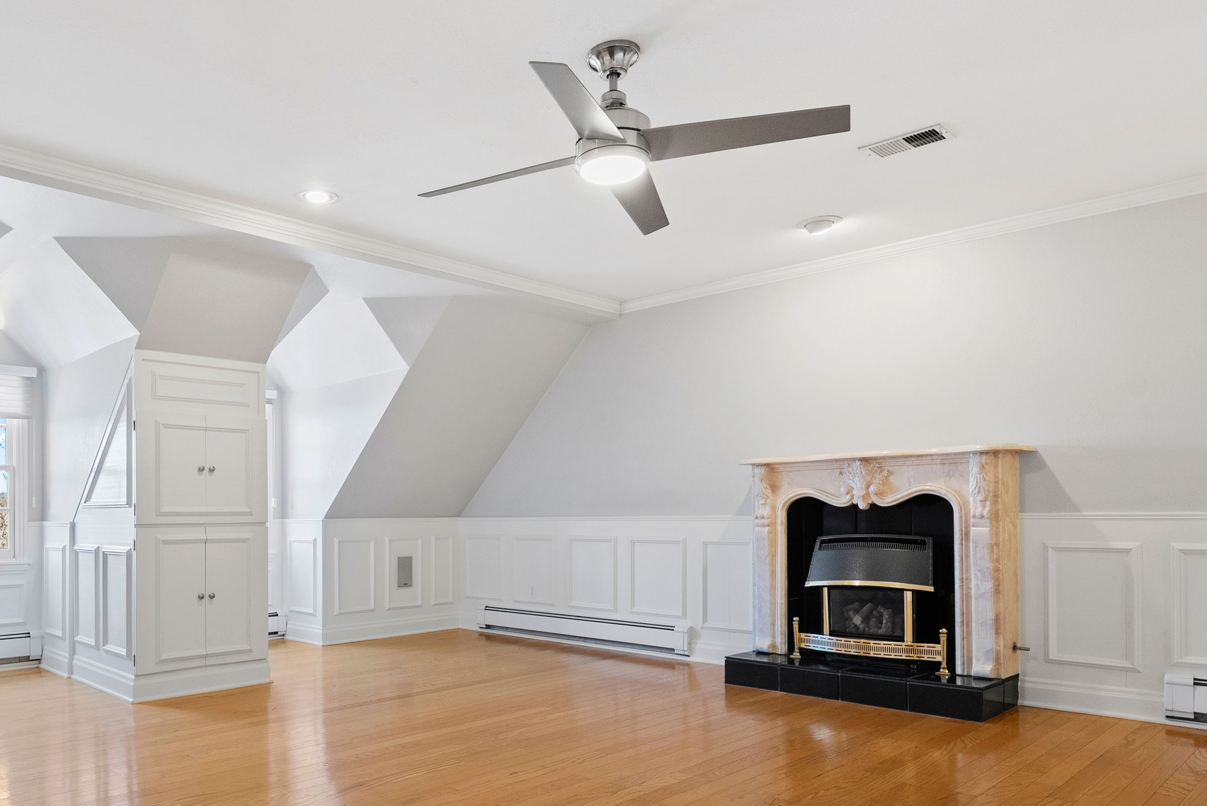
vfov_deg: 50.6
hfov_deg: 69.6
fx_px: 839
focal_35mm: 25
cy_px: 523
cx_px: 412
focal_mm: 16
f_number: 8
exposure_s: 1/6
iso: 640
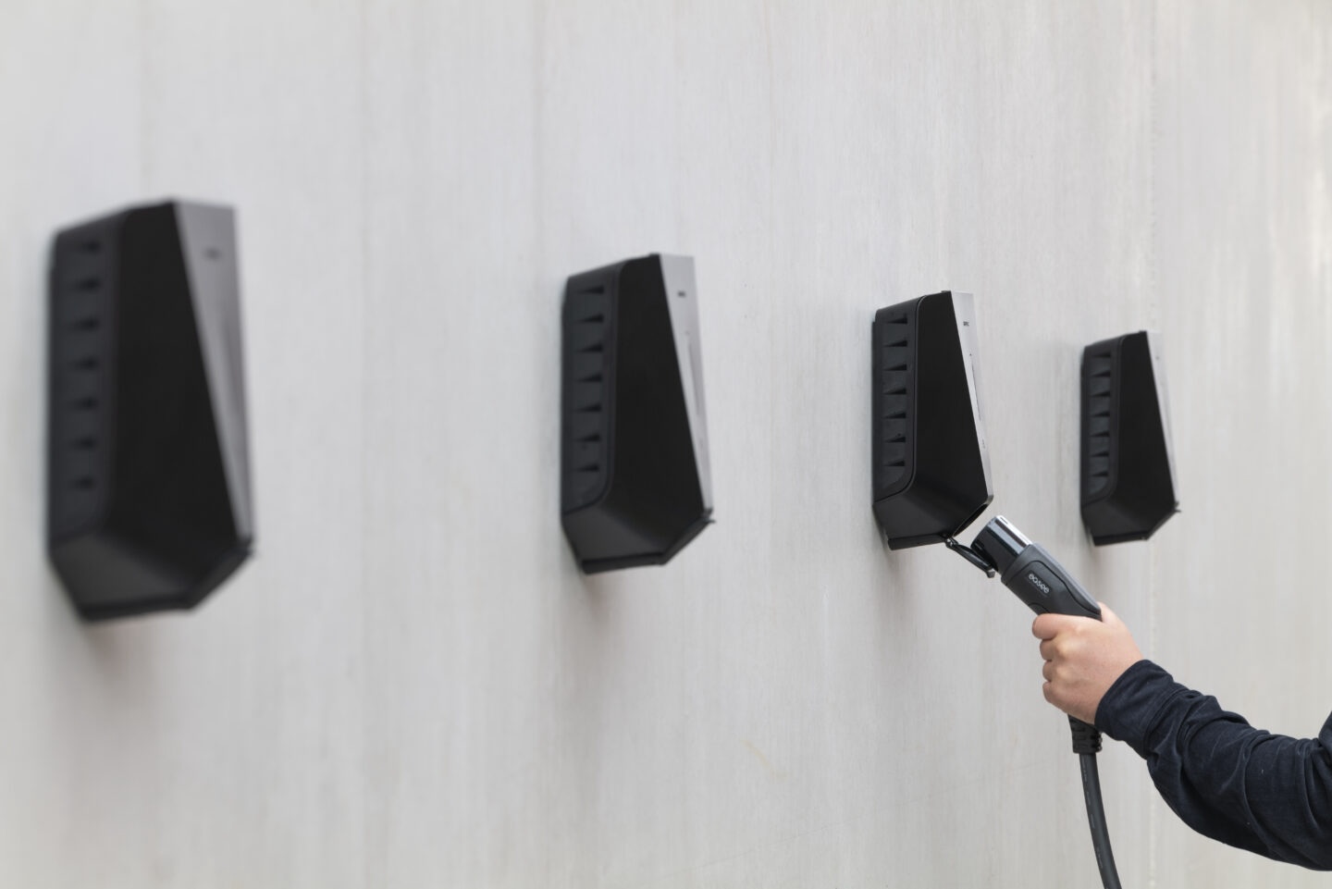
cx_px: 666
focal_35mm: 167
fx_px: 6180
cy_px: 444
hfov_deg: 12.3
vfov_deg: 8.2
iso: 200
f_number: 8
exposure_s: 1/50
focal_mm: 167
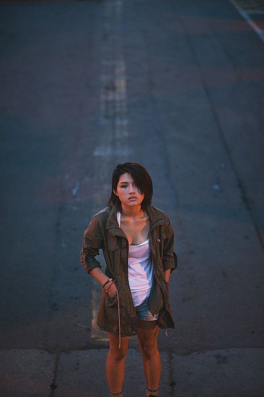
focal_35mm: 85
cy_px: 198
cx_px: 132
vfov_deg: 23.9
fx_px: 937
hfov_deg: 16.0
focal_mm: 85
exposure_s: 1/200
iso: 1250
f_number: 1.8
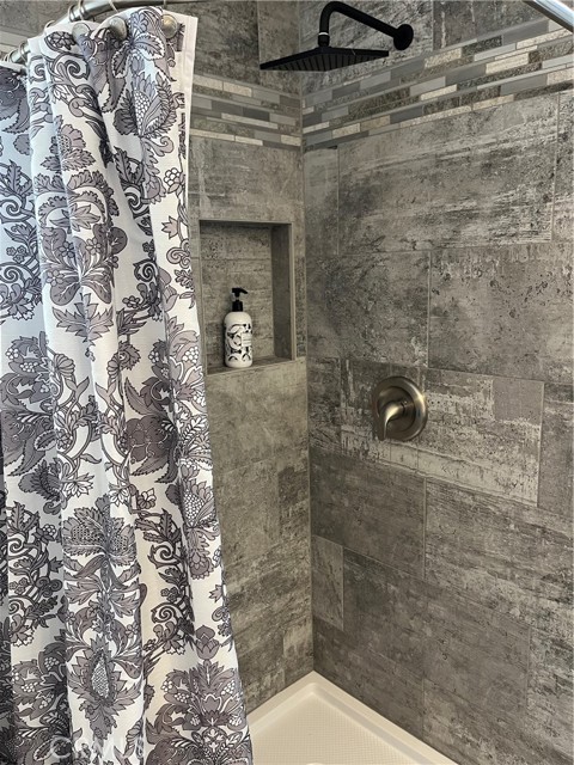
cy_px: 382
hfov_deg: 53.1
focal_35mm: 26
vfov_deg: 67.3
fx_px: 575
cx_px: 287
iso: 200
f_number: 1.6
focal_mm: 5.1
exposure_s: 1/60
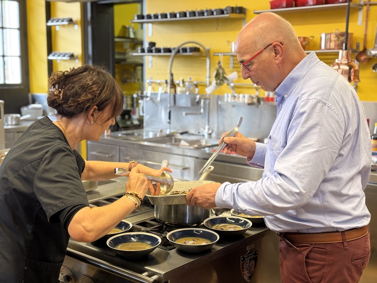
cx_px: 188
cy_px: 142
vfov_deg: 30.3
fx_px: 523
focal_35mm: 48
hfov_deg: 39.7
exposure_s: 1/50
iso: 160
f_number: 1.78
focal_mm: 6.76
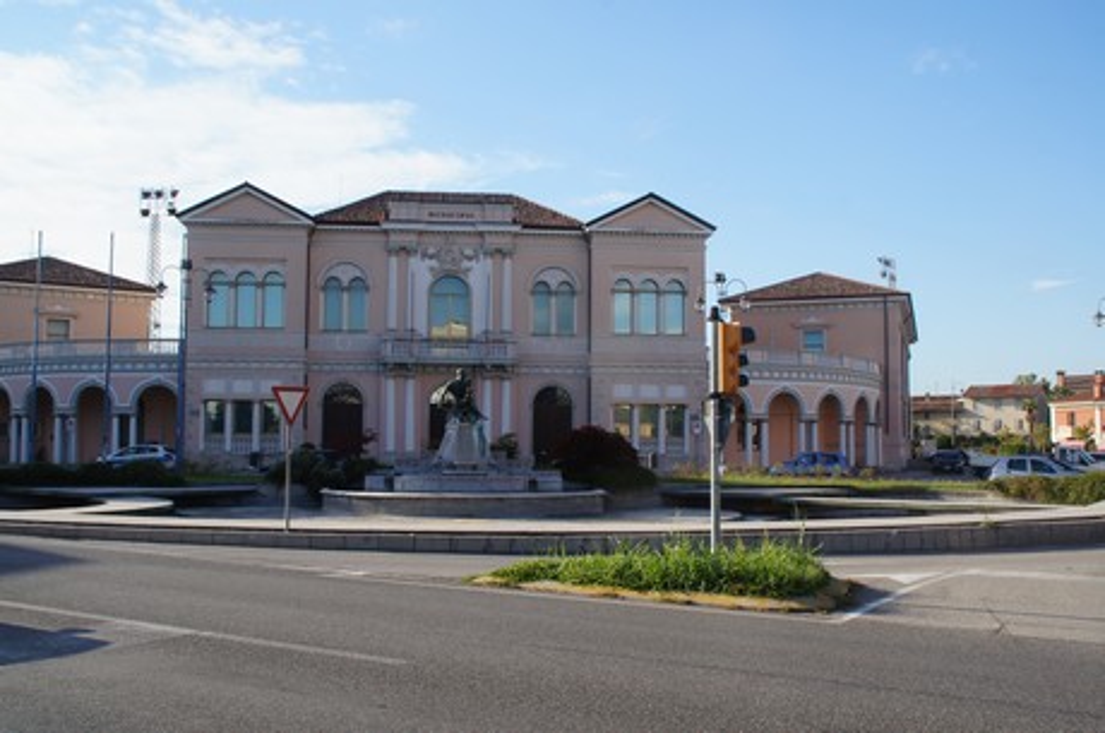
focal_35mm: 36
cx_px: 552
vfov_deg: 36.7
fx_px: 1103
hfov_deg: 53.2
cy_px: 366
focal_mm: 24
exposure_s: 1/80
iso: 100
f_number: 11
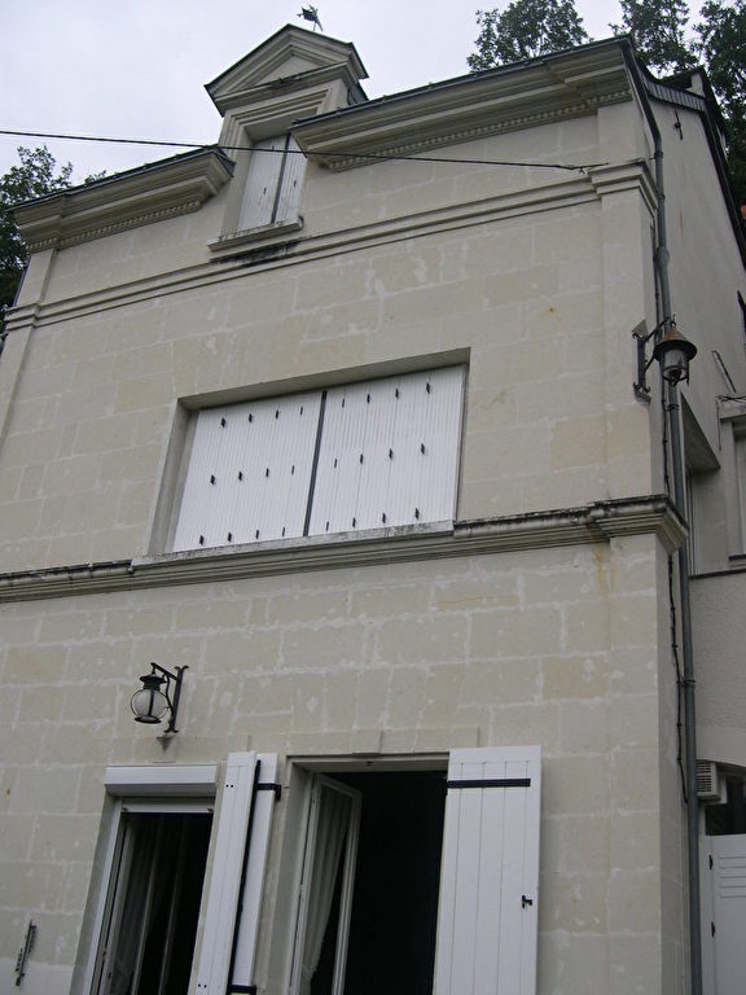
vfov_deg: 49.0
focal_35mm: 38
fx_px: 1092
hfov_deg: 37.7
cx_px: 373
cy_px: 498
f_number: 2.8
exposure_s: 1/503
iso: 100
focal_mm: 8
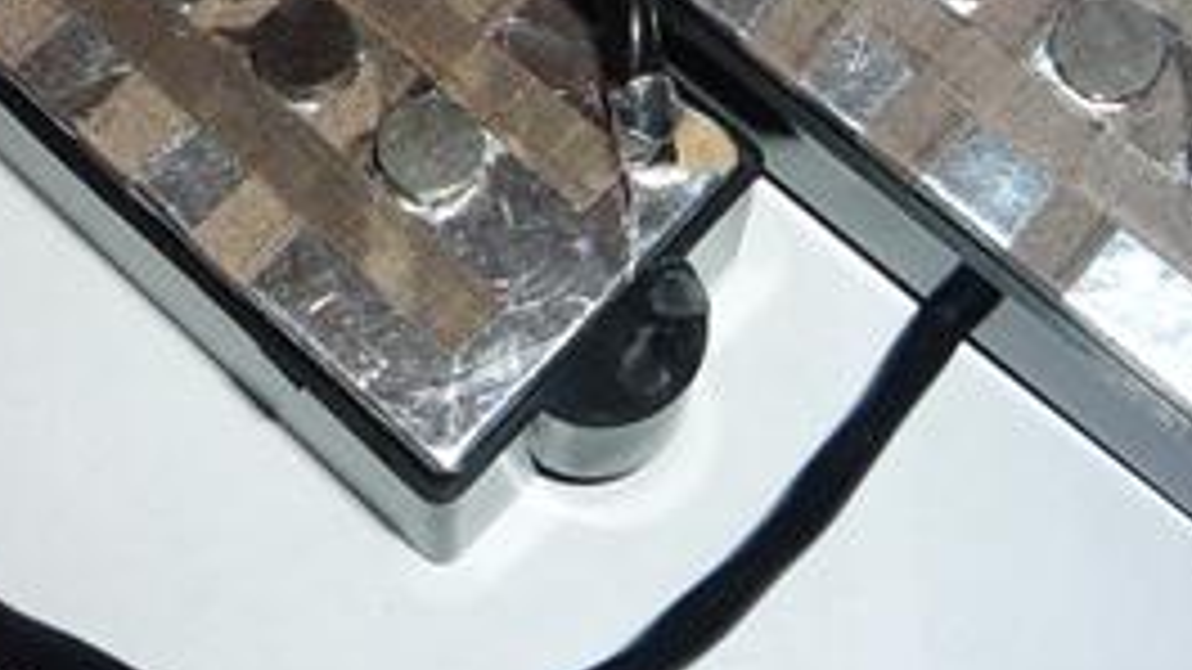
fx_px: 2497
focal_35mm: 79
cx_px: 436
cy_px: -103
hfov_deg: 26.8
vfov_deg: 14.8
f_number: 4
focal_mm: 5.2
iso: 100
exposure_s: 1/30
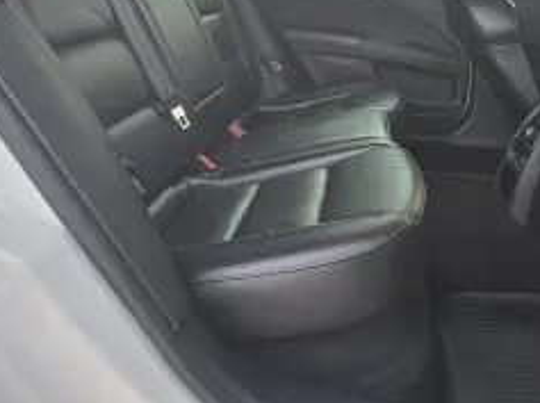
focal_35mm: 35
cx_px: 360
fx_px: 545
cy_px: 114
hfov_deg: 51.7
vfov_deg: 39.8
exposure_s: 1/180
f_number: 1.7
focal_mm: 6.3
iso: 200
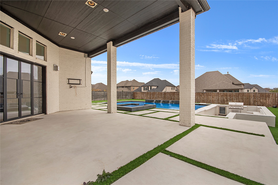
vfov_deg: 77.3
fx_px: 116
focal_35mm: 15
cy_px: 92
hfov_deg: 100.4
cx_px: 139
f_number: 8
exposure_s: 1/160
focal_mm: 10
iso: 100
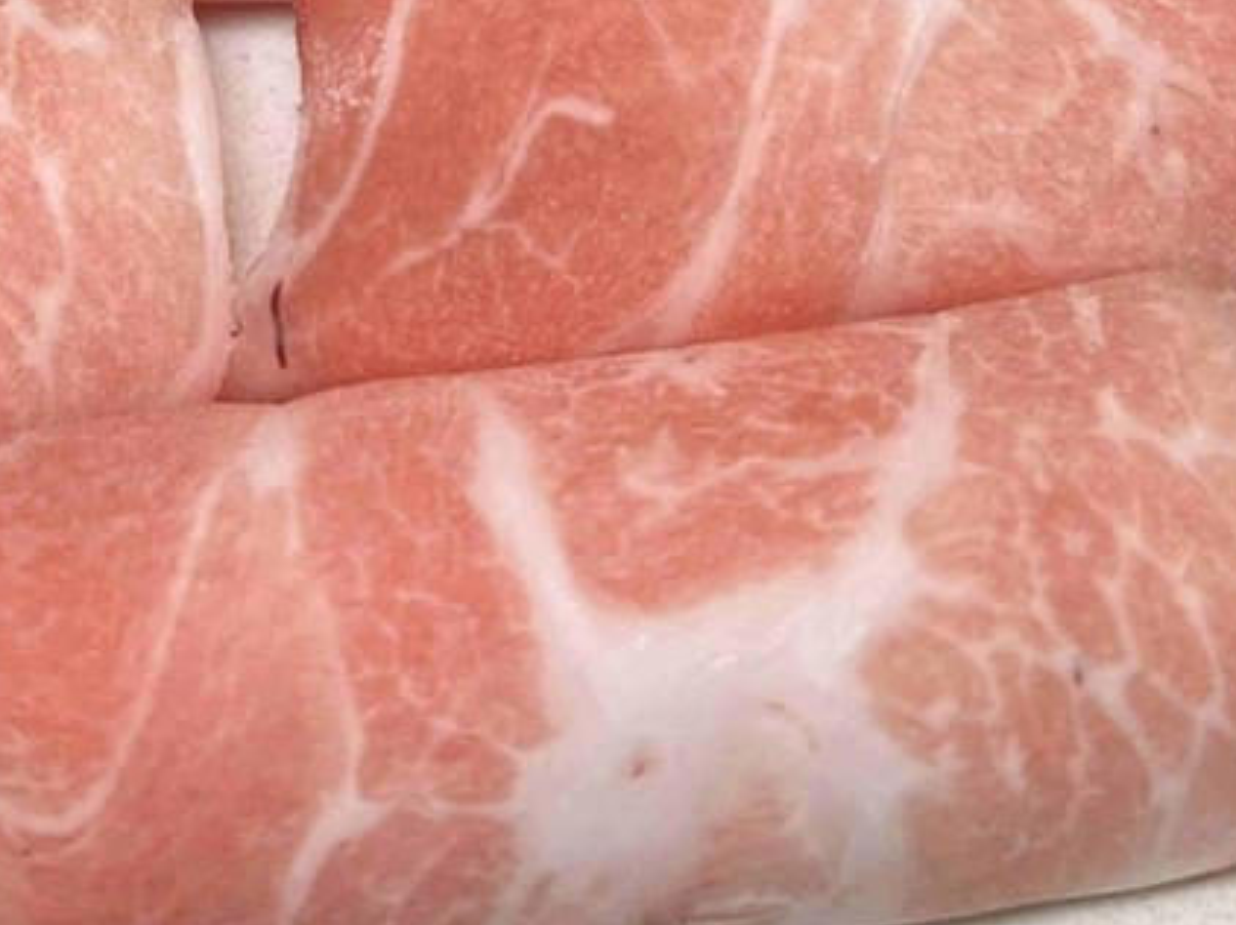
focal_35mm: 74
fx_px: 2641
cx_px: 410
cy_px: -234
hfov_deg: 26.2
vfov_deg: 18.6
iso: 50
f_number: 1.5
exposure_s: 1/121
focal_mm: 5.7
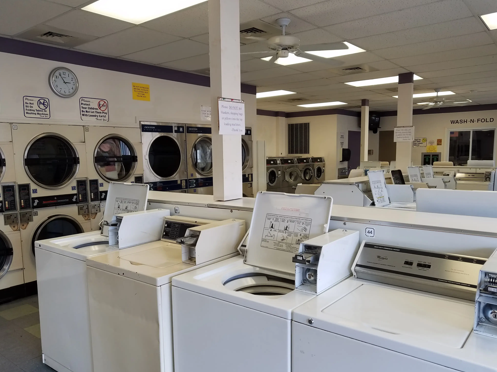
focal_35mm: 27
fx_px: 388
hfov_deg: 65.3
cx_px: 242
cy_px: 188
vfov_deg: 51.4
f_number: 1.7
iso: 80
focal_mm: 4.2
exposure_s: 1/120
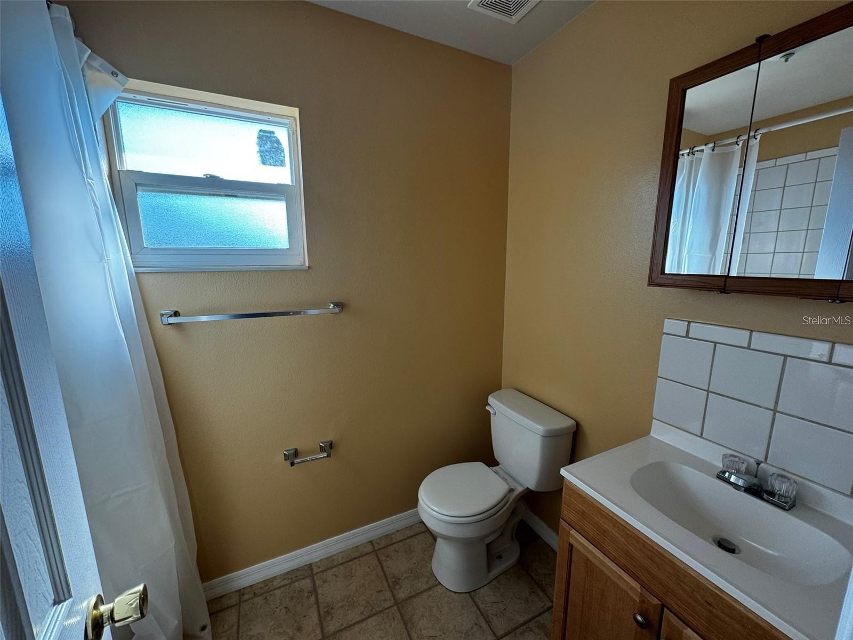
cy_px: 320
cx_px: 426
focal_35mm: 14
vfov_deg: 85.7
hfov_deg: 102.1
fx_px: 345
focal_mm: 2.22
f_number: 2.2
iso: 125
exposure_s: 1/99
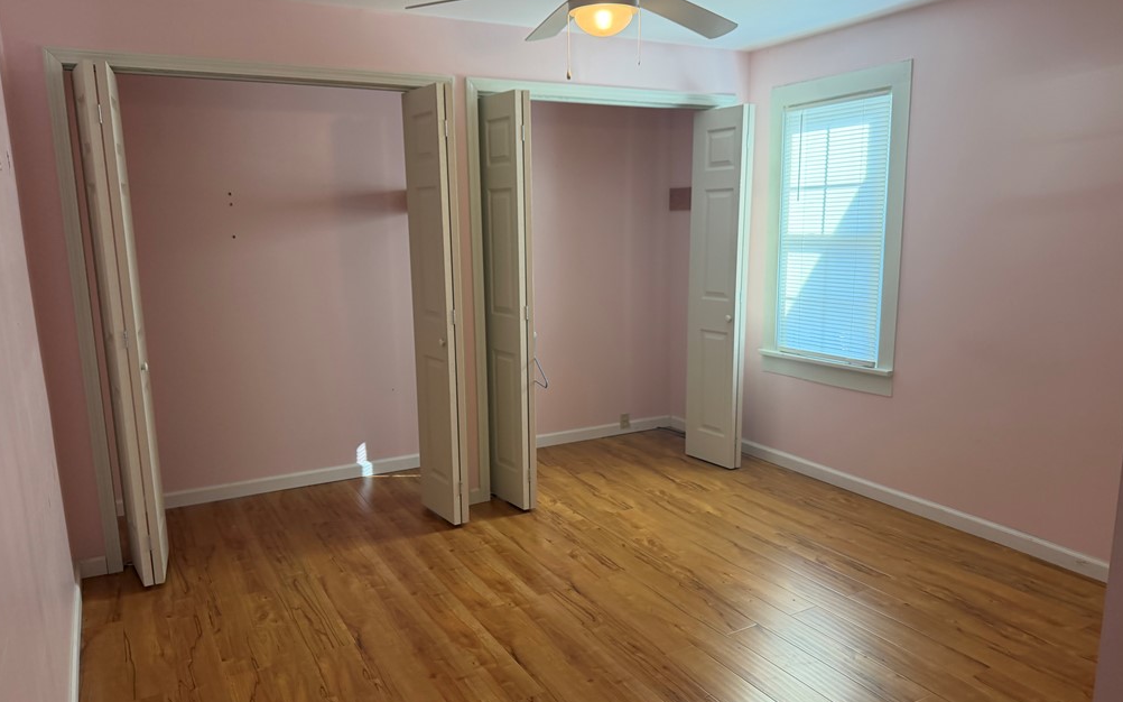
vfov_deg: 47.5
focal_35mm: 26
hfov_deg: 70.4
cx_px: 563
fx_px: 796
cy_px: 377
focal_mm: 6.76
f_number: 1.78
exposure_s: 1/150
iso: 200
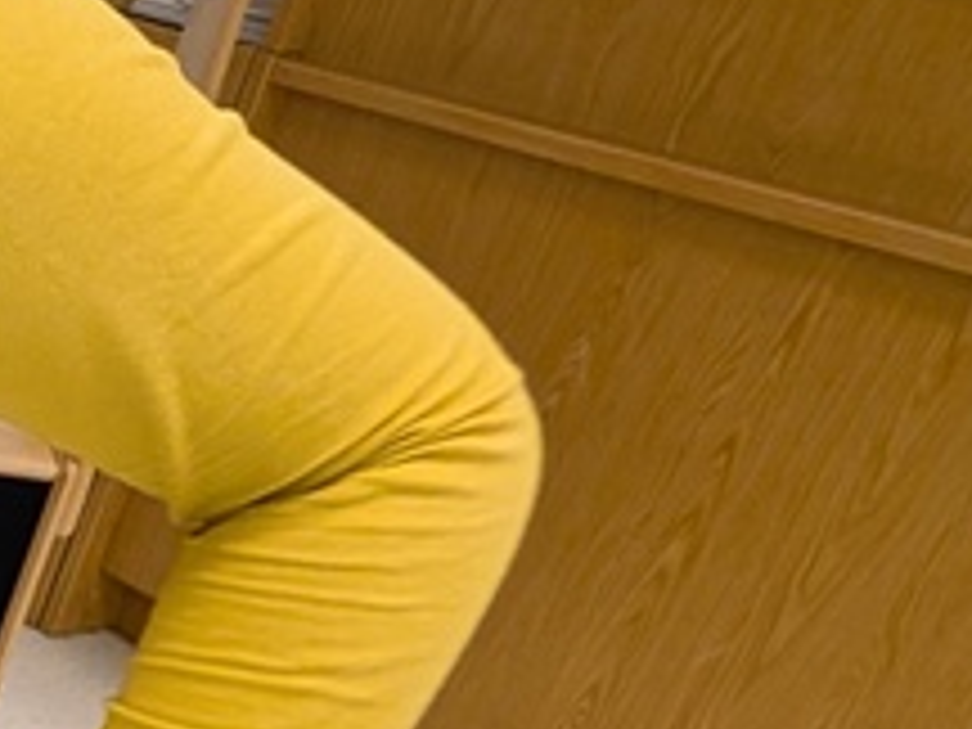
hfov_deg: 19.8
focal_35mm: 57
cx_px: -922
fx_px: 1601
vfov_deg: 24.4
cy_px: 736
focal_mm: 2.02
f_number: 1.7
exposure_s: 1/120
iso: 98
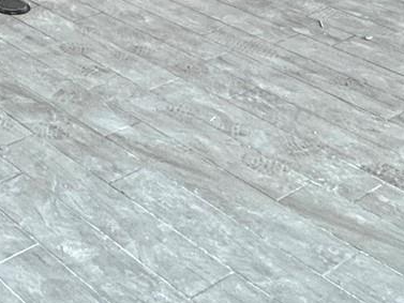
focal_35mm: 76
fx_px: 887
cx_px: -193
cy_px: -403
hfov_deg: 21.7
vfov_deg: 14.1
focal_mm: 2.22
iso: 160
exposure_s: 1/120
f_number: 2.2
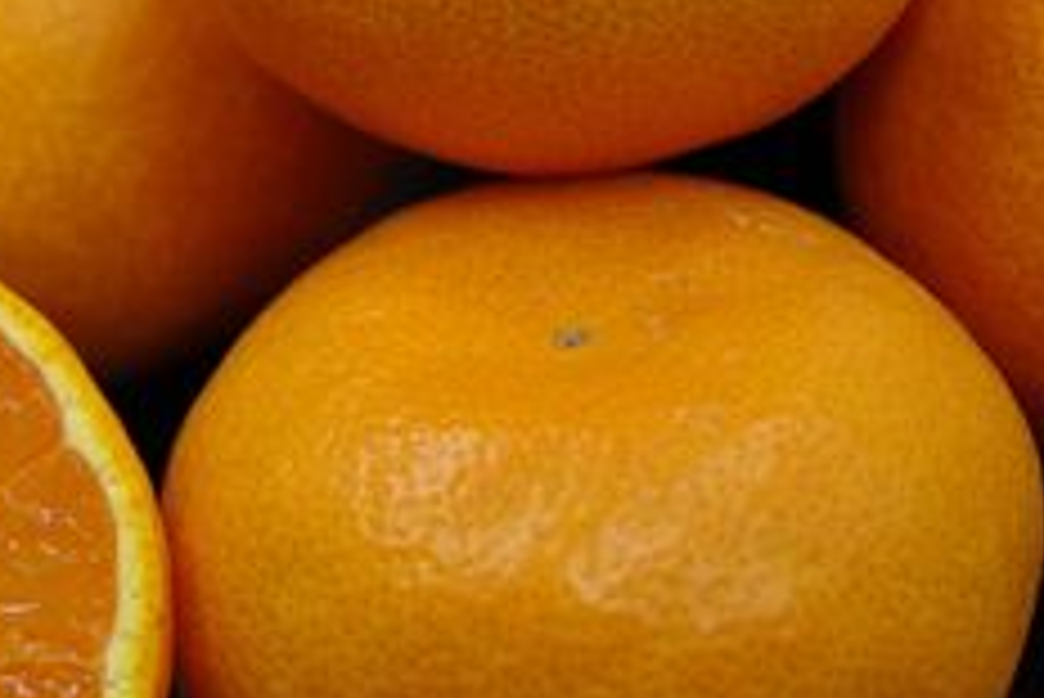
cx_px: -292
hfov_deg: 9.0
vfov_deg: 6.1
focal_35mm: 226
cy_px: -115
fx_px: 6558
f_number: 2.8
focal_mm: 50
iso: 400
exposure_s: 1/60
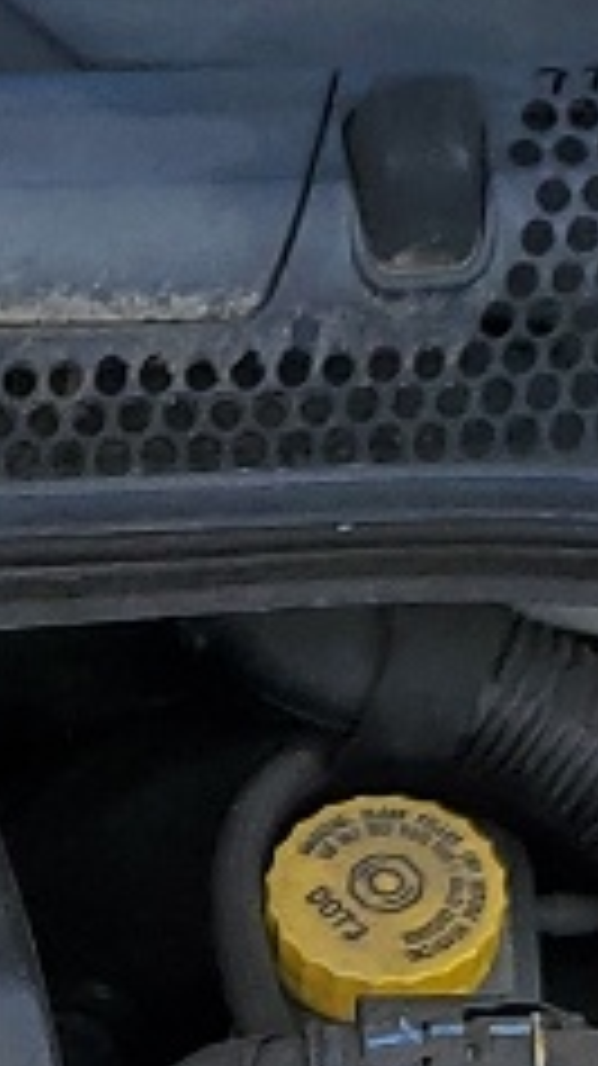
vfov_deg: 10.5
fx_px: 5394
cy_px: 2006
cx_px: -697
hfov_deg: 6.1
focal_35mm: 191
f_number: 1.5
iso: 50
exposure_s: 1/2000
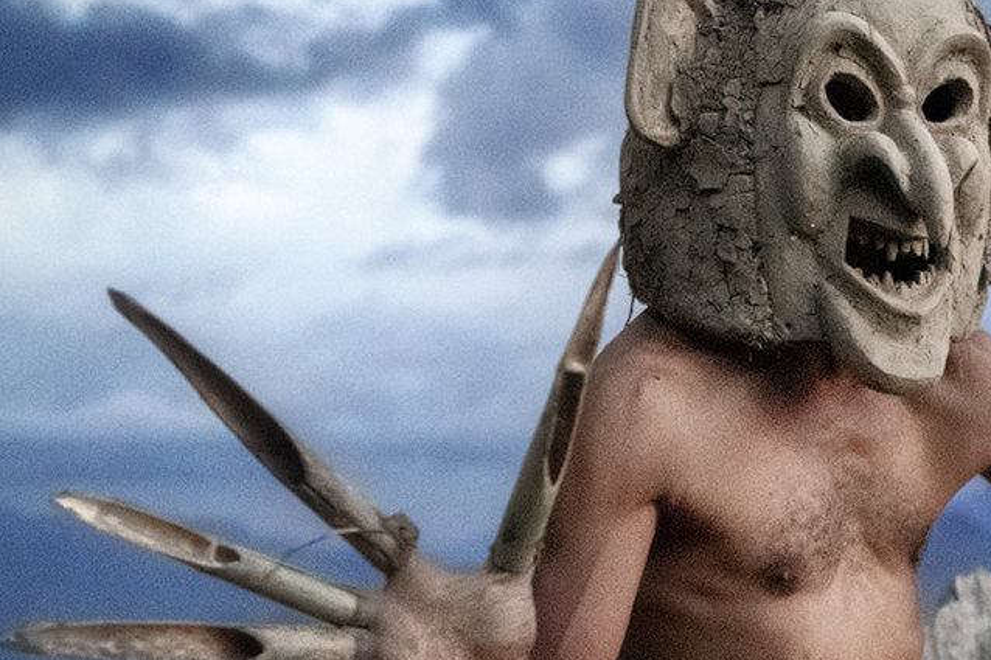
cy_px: 669
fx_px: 2477
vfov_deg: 14.9
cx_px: 1100
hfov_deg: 21.4
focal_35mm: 90
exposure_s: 1/40
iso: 25600
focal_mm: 35
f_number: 2.5
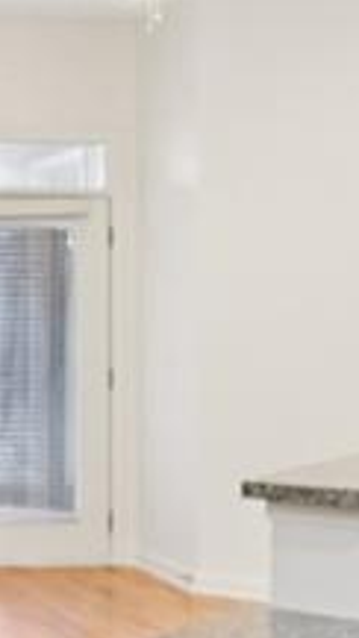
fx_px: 1337
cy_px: 334
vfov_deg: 26.8
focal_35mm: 79
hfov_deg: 12.7
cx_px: -430
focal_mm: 16
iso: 400
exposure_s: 1/6
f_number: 8
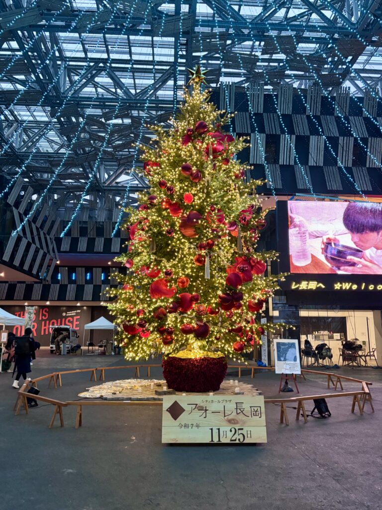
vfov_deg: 67.3
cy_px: 255
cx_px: 191
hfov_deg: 53.1
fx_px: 383
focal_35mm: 26
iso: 400
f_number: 1.6
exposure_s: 1/50
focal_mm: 5.96
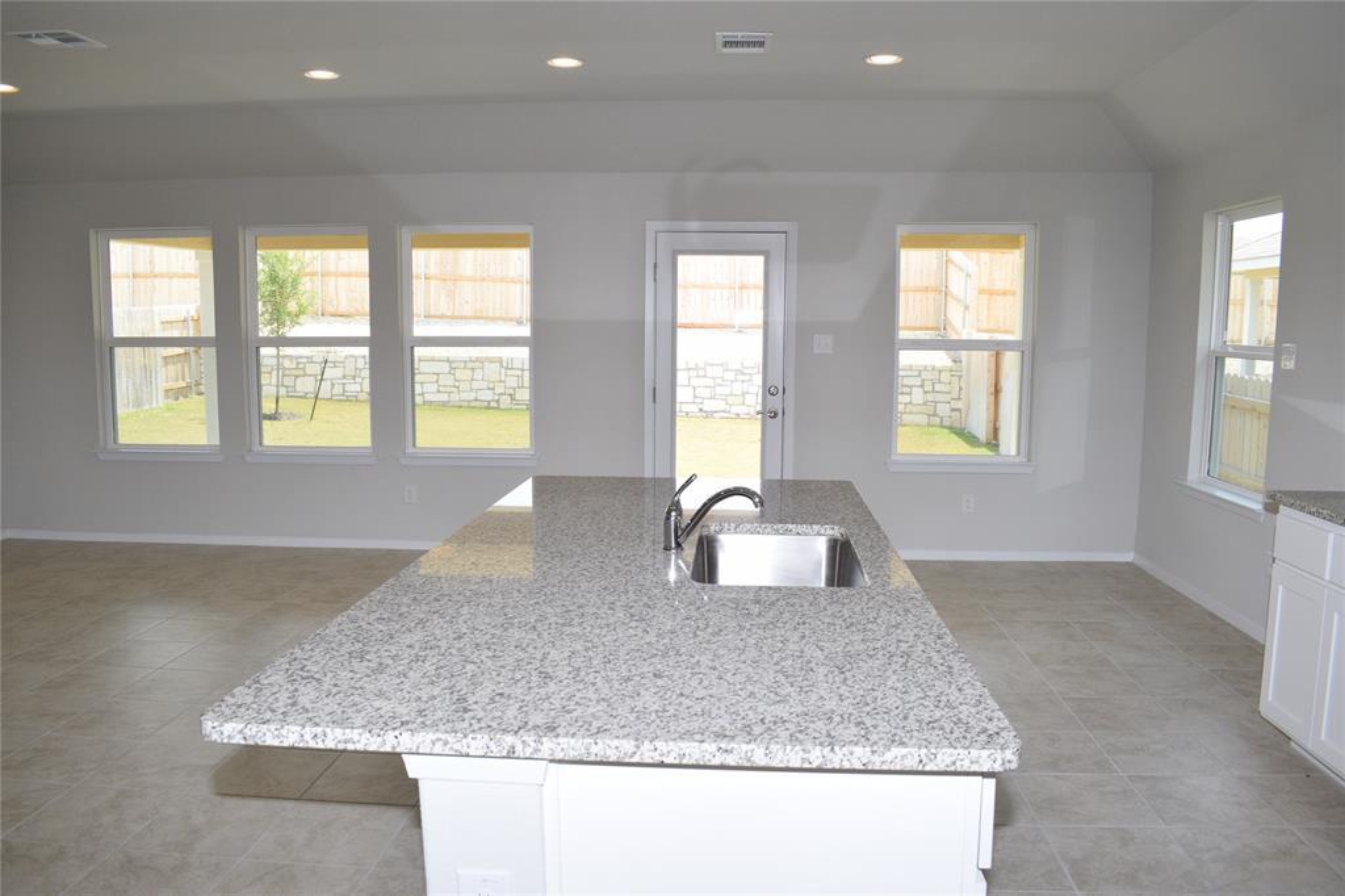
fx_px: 1008
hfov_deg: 67.4
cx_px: 672
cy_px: 448
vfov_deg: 47.9
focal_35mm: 27
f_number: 7.1
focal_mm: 18
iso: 400
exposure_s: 1/200
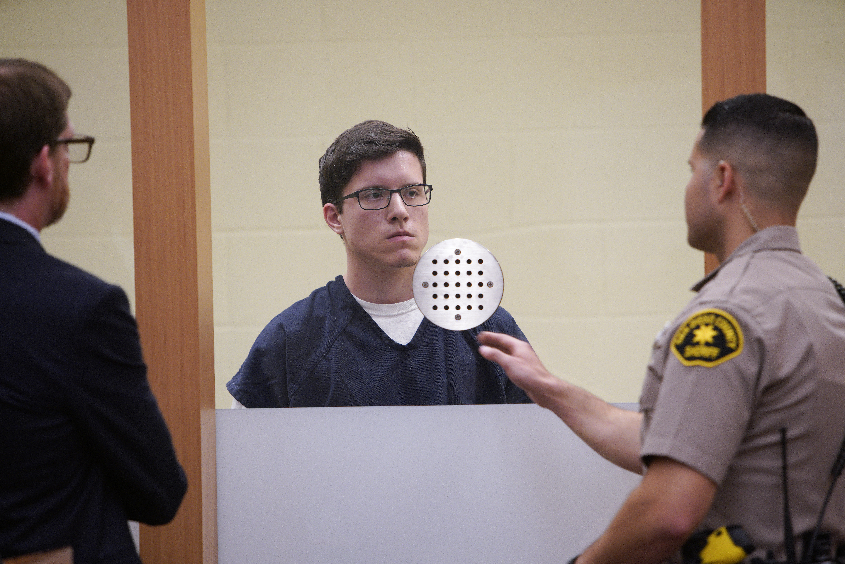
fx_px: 4343
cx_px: 422
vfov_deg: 7.4
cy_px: 282
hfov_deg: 11.1
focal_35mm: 185
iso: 1250
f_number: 3.5
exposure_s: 1/160
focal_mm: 185
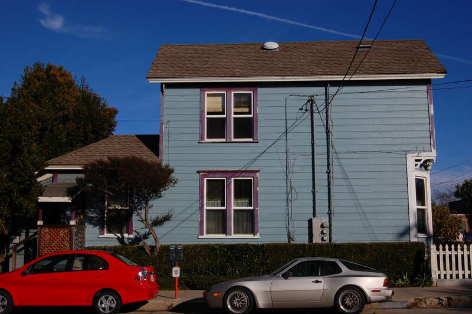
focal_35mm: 39
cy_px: 157
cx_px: 236
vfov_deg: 34.2
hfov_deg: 49.6
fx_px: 511
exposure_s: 1/320
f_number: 16
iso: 200
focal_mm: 26
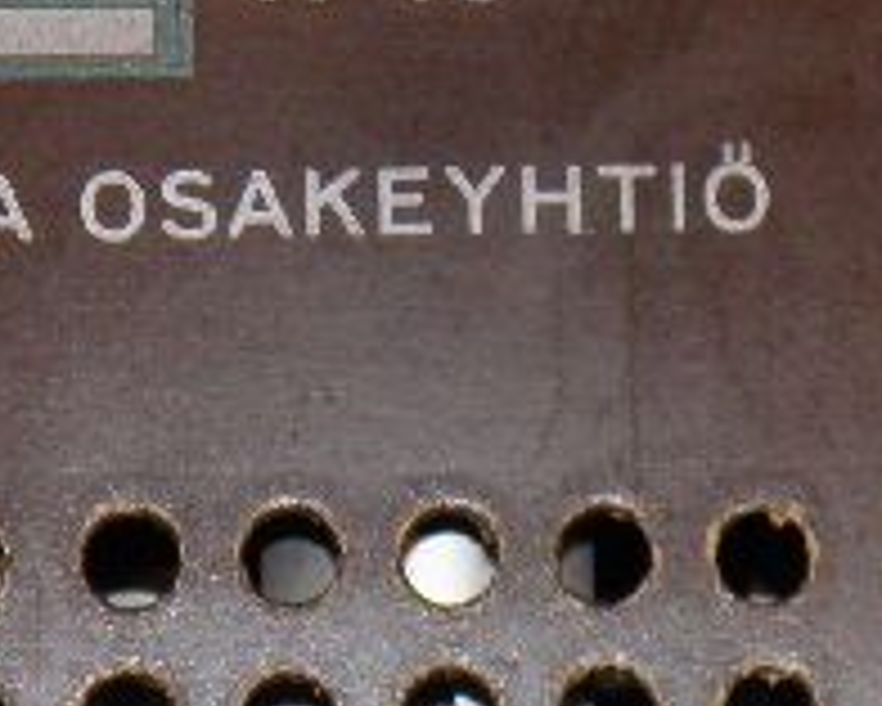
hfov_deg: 7.7
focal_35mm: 250
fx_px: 6529
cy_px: 630
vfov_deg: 6.2
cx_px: 814
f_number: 3.5
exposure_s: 1/80
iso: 100
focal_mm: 8.9
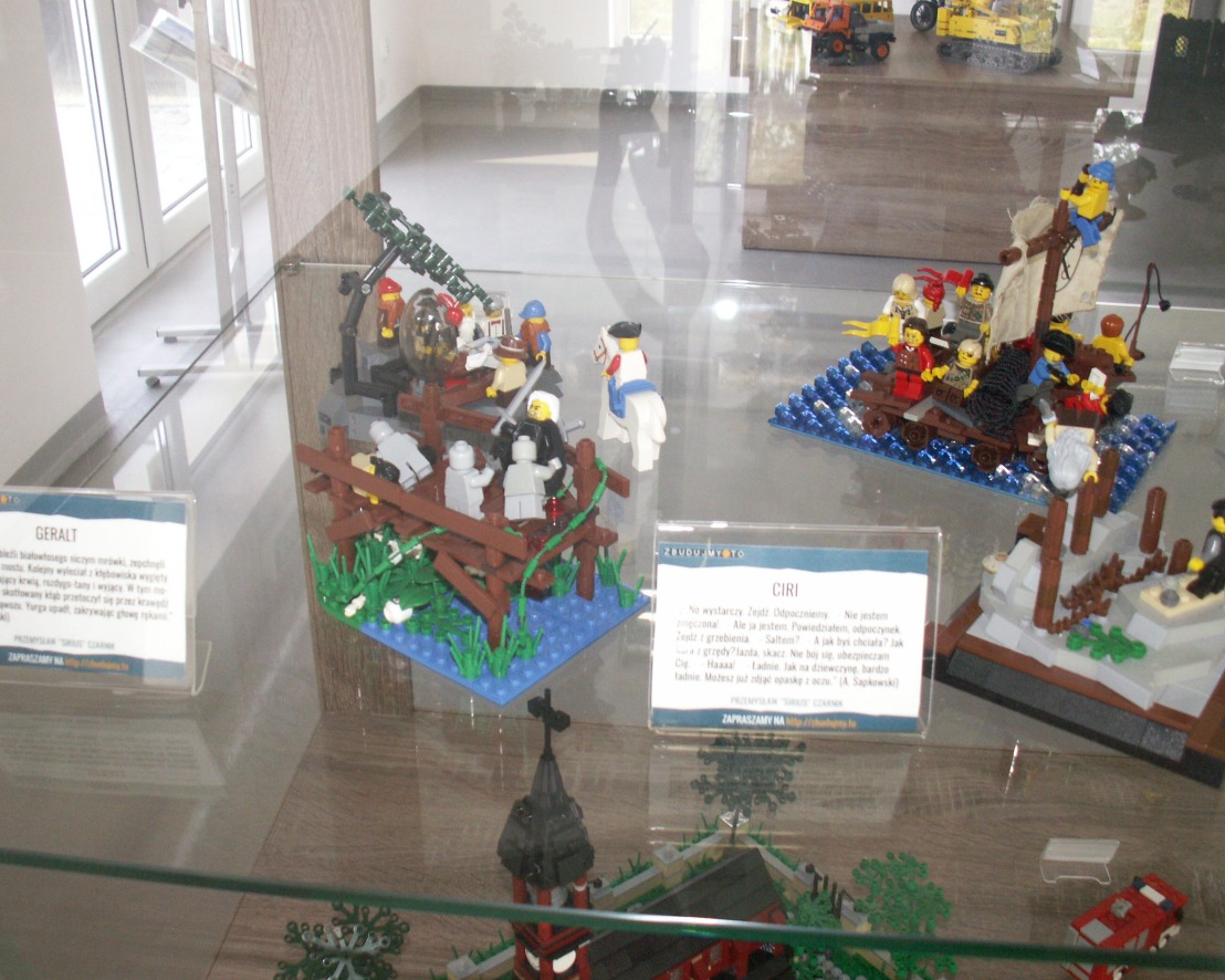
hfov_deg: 49.1
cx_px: 591
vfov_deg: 40.1
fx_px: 1341
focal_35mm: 37
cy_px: 483
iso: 125
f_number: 2.8
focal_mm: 5.86
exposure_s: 1/60
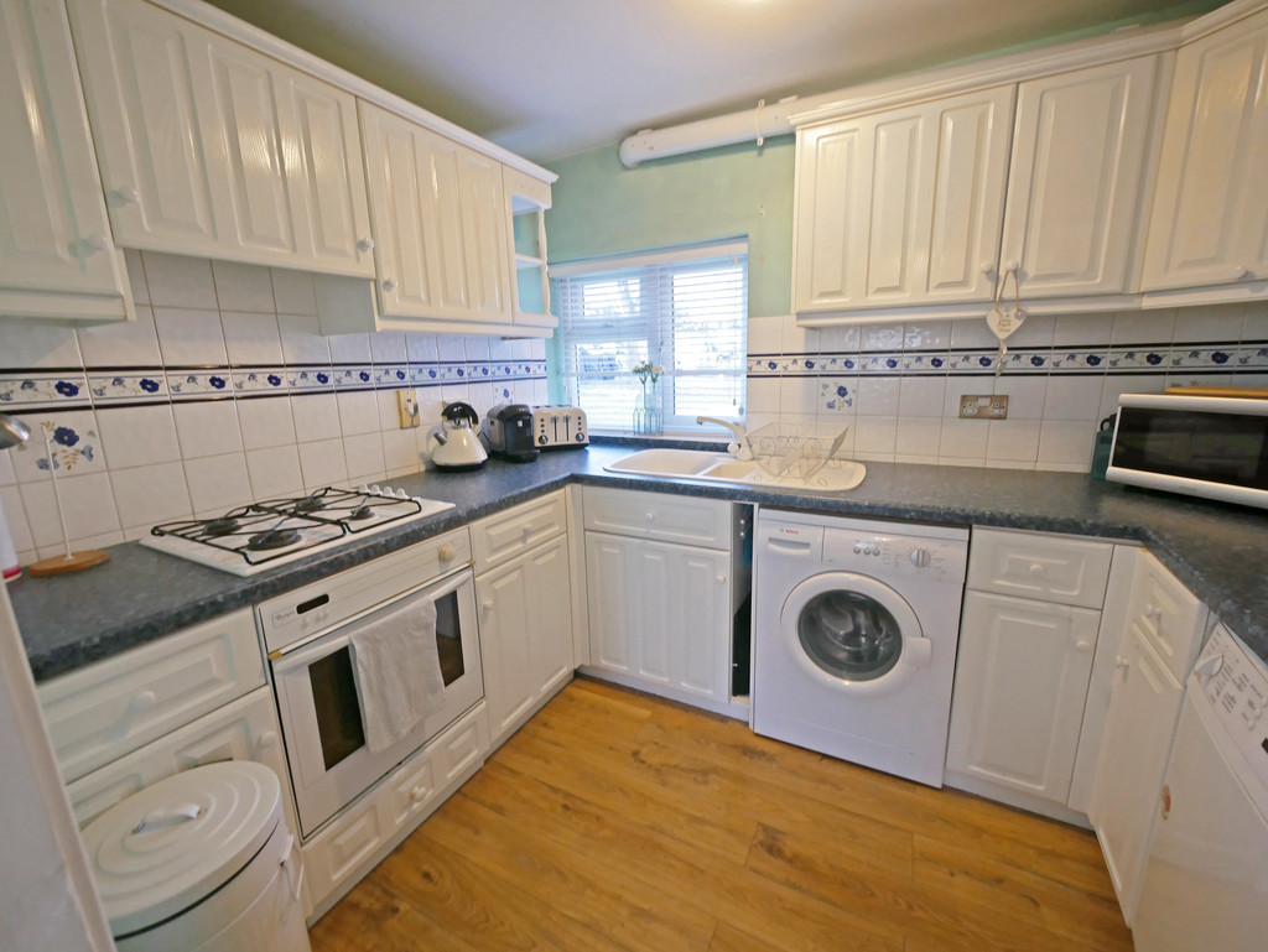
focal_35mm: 14
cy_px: 476
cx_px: 634
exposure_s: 1/60
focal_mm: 7
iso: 800
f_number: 4
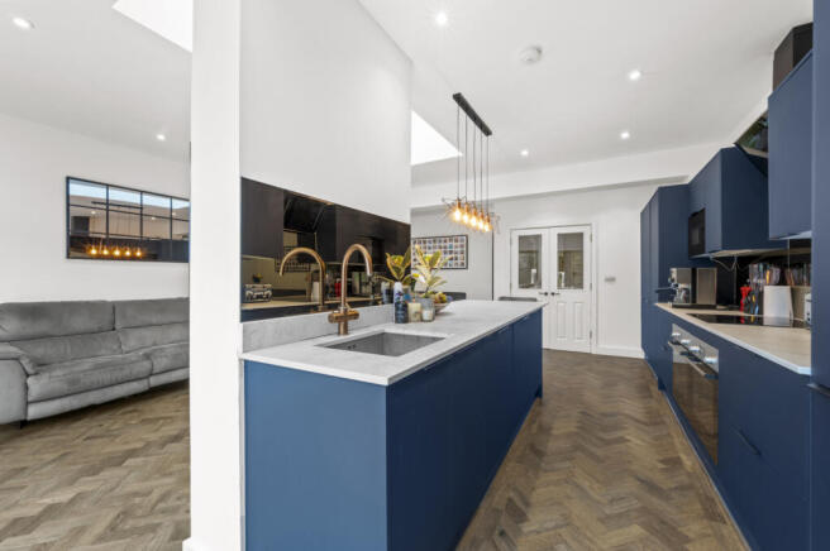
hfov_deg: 104.3
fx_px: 322
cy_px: 276
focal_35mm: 14
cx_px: 415
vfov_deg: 81.1
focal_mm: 14
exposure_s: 1
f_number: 16
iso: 200
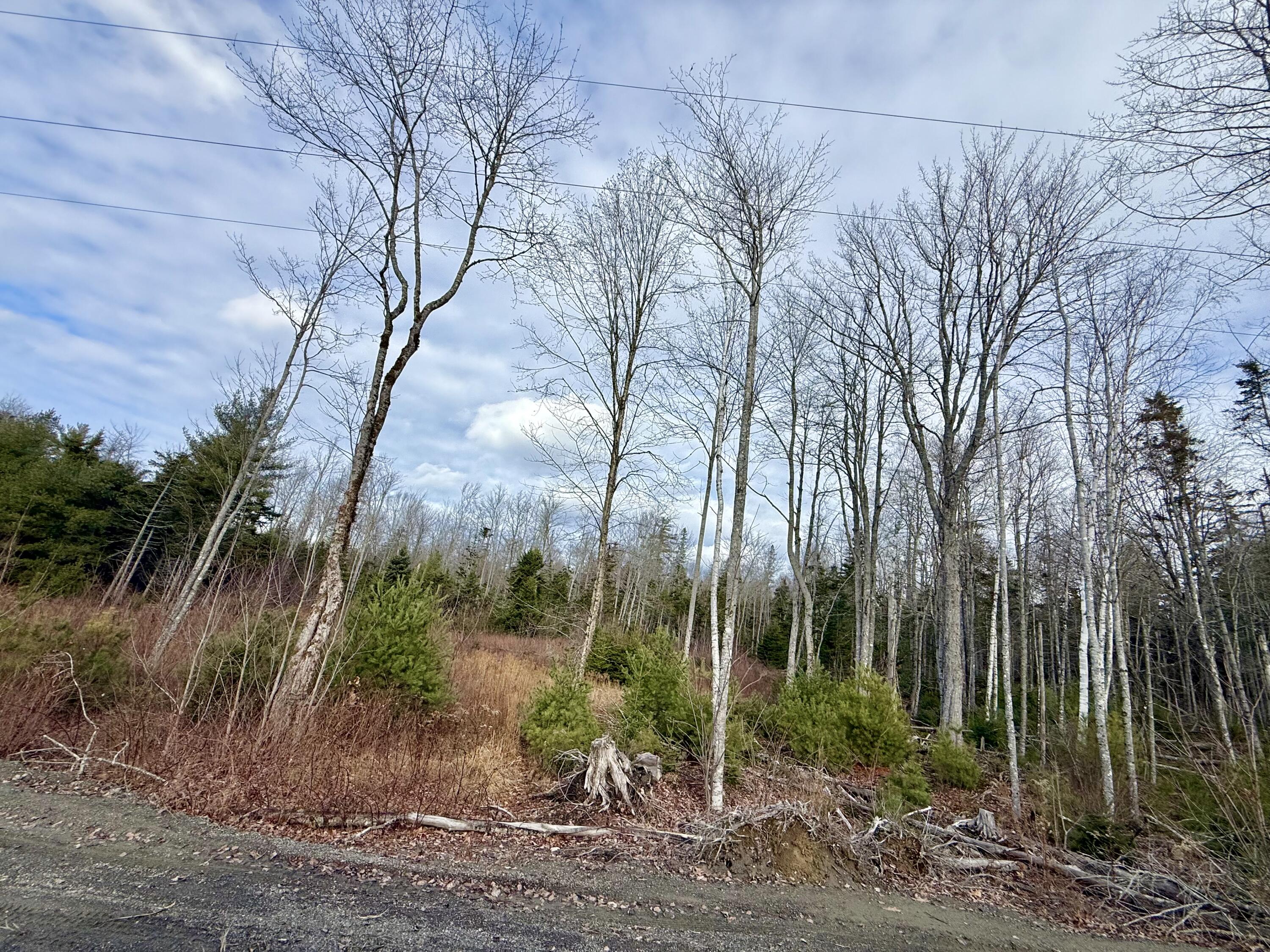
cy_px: 476
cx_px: 635
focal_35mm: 14
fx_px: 514
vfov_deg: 85.7
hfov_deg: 102.1
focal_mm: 2.22
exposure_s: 1/1848
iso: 50
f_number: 2.2
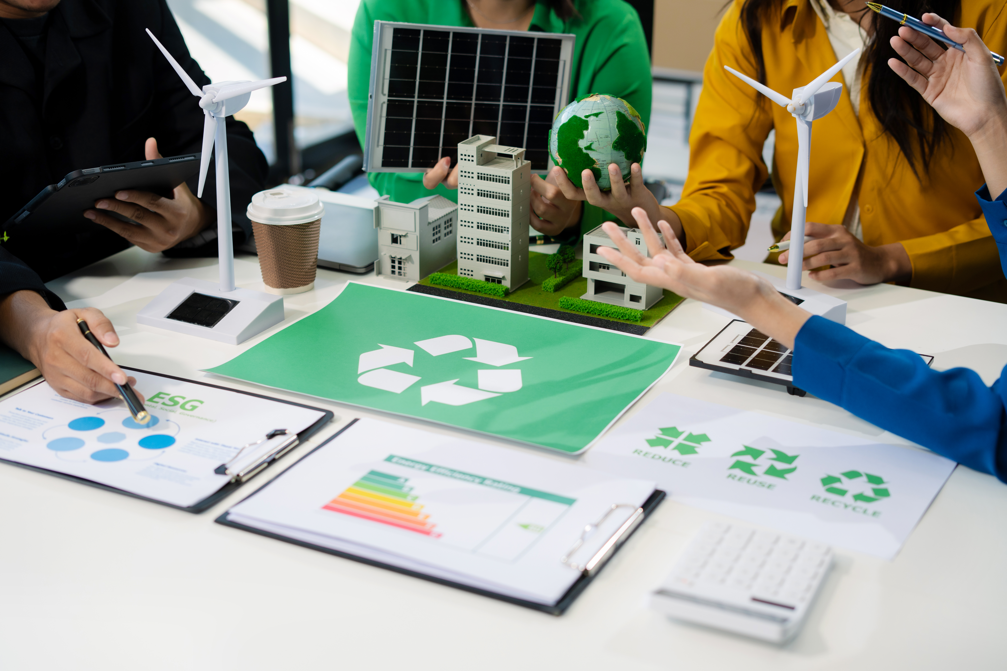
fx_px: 1399
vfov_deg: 27.0
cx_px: 504
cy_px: 336
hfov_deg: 39.6
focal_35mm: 50
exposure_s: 1/125
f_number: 2.8
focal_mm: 50
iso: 320
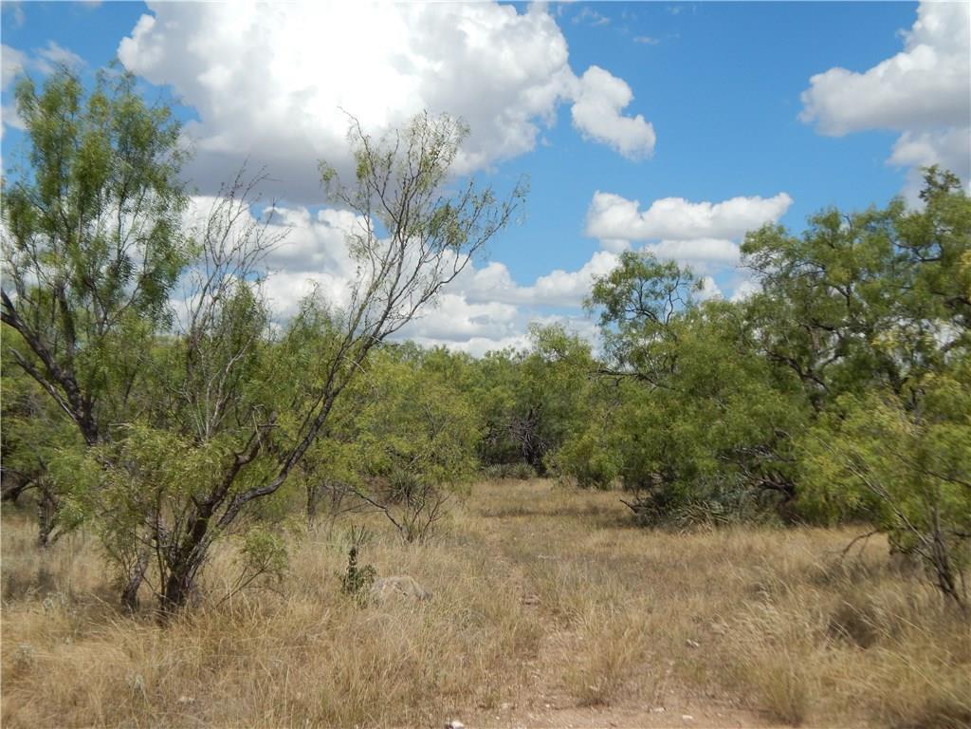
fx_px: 1374
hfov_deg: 38.9
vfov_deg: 29.7
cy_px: 364
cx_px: 486
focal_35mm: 49
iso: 125
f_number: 7.4
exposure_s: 1/500
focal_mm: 8.6
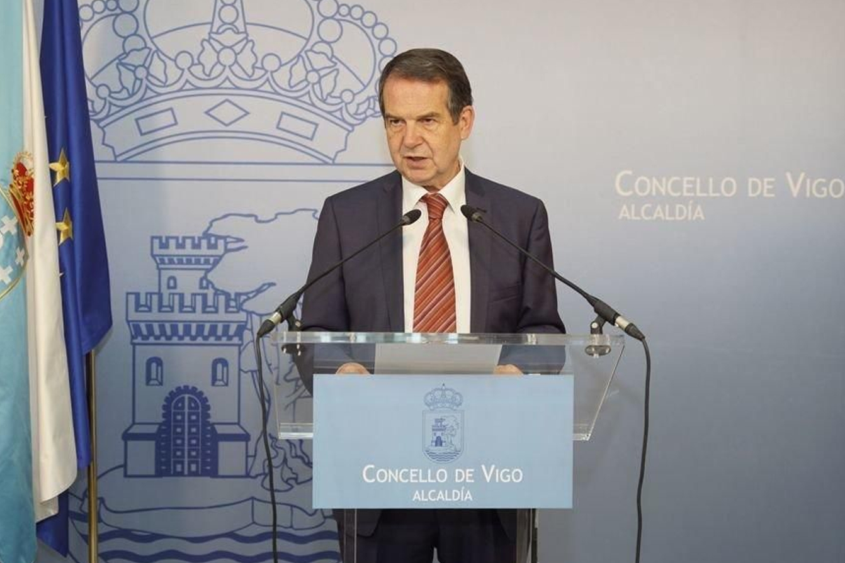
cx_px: 422
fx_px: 1469
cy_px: 252
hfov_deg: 32.1
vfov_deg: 21.7
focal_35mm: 63
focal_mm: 35
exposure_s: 1/60
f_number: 2.8
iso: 100
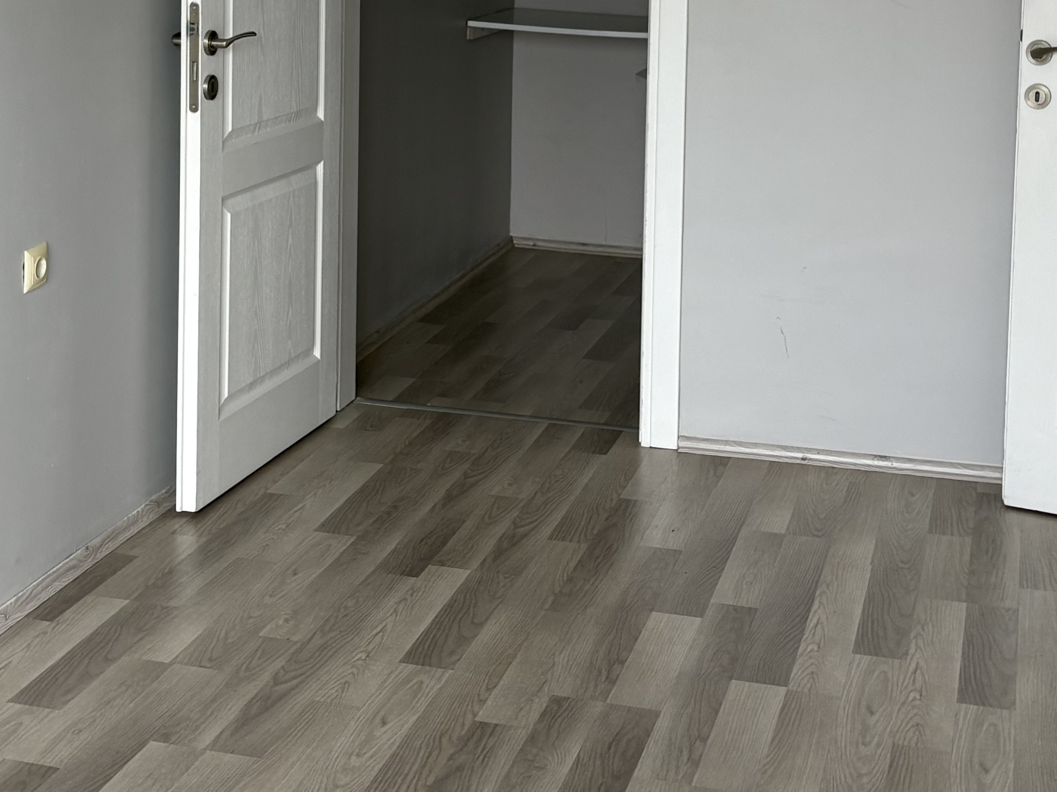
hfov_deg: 30.2
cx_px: 444
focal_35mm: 64
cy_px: 9
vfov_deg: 22.1
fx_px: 1954
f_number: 1.6
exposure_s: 1/121
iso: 80
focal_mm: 5.96
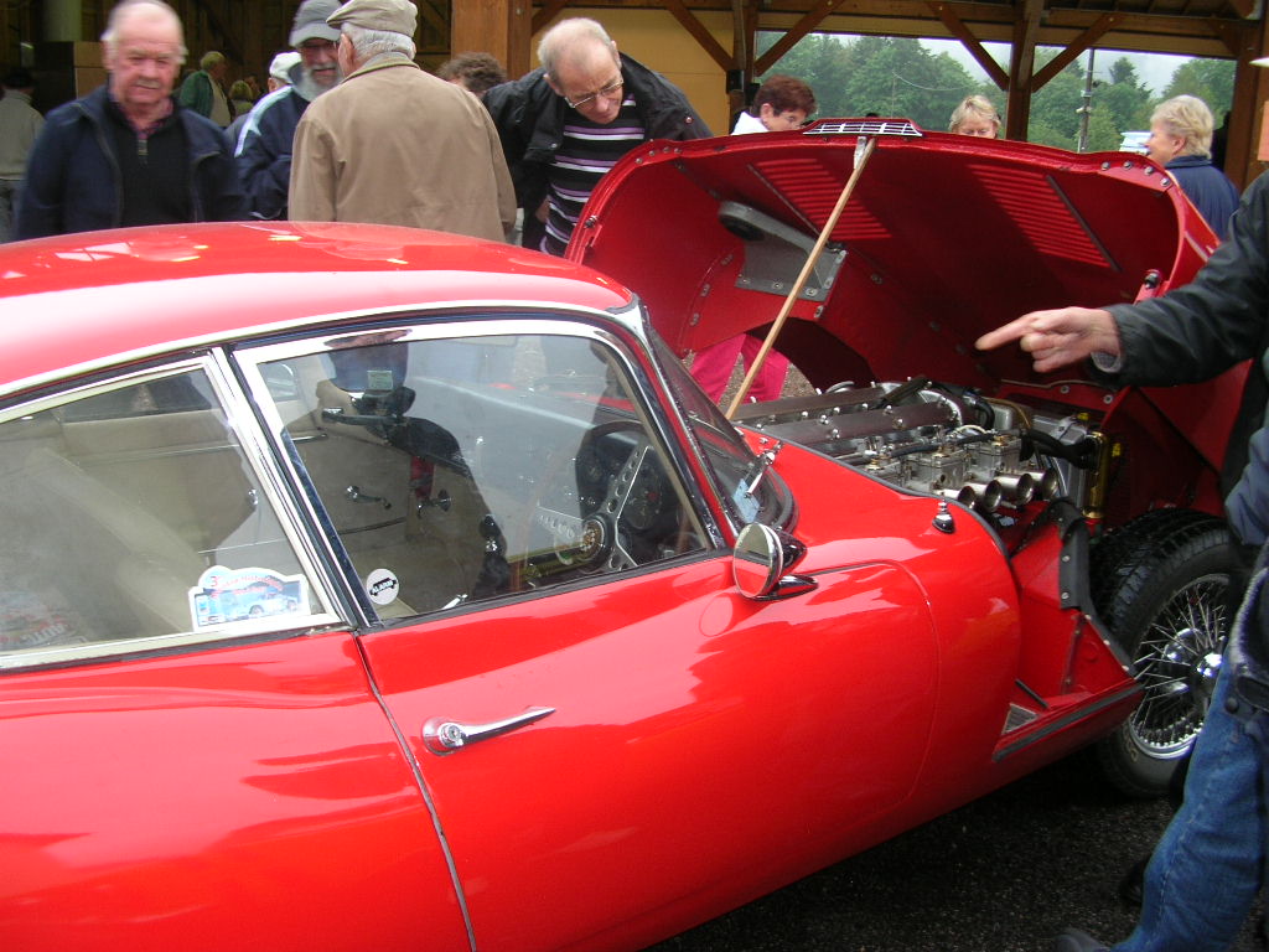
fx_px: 1283
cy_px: 476
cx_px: 634
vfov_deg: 40.7
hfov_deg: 52.6
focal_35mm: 35
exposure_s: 1/30
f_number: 2.8
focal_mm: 5.8
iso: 50
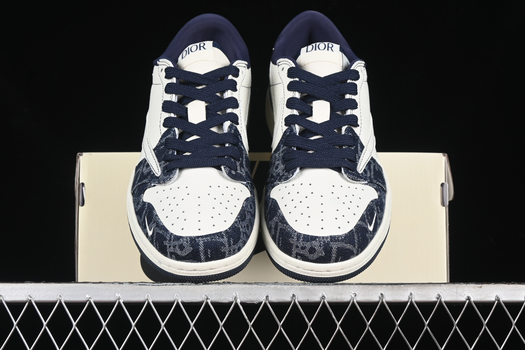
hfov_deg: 27.0
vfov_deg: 18.2
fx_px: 1094
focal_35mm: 75
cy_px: 175
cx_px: 262
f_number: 7.1
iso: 160
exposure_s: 1/60
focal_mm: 50
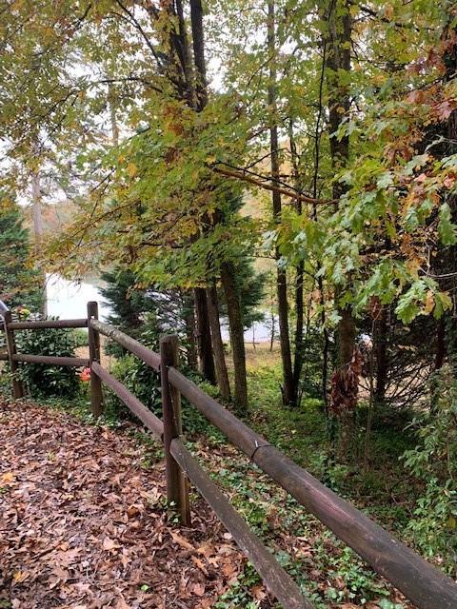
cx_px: 228
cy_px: 304
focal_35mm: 26
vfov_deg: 67.3
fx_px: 458
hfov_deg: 53.1
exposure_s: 1/121
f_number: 1.8
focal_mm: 4.25
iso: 80
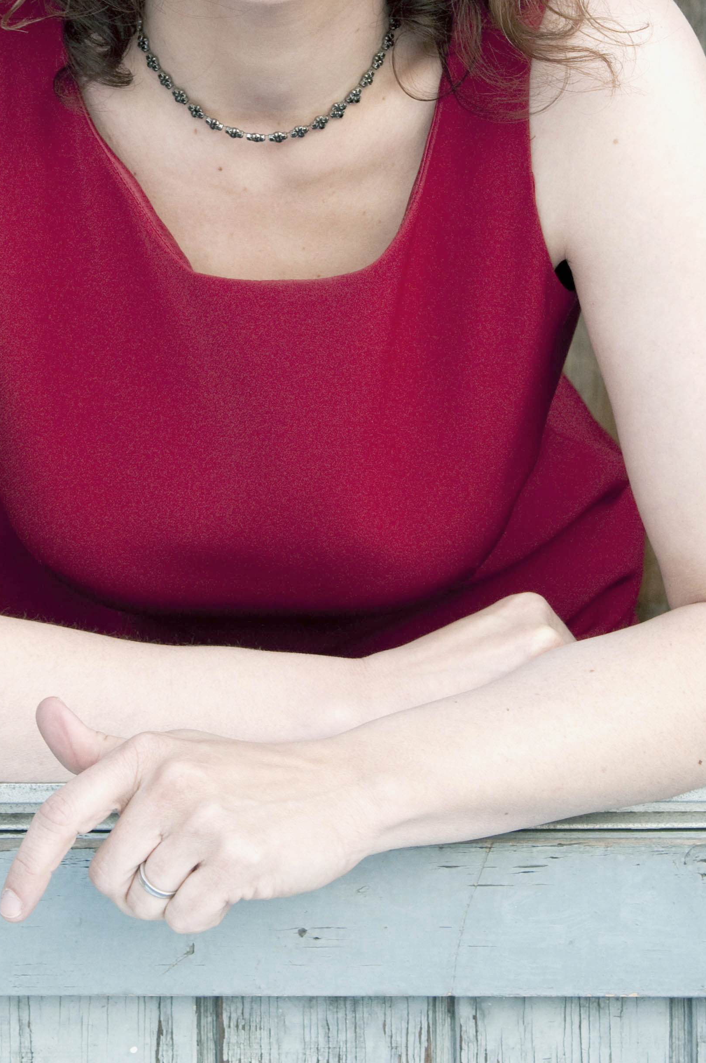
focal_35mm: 106
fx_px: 3126
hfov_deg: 12.9
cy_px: 132
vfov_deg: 19.0
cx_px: 283
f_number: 8
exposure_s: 1/250
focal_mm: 40
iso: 500
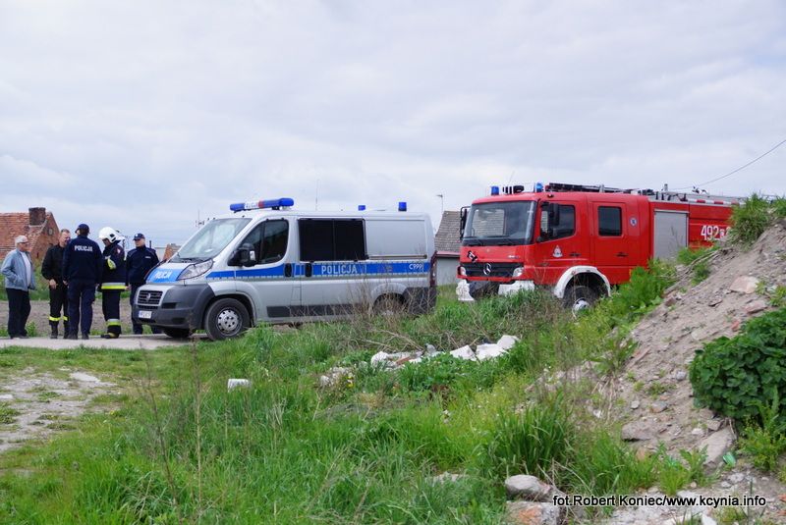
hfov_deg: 37.8
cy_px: 262
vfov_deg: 25.8
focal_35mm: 52
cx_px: 393
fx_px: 1147
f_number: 3.5
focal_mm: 35
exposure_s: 1/8000
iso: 800
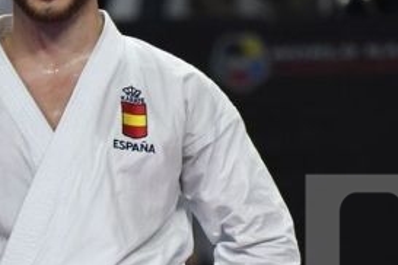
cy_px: 307
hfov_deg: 1.6
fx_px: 14592
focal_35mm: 1320
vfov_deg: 1.0
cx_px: -52
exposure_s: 1/800
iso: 800
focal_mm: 200
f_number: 2.8
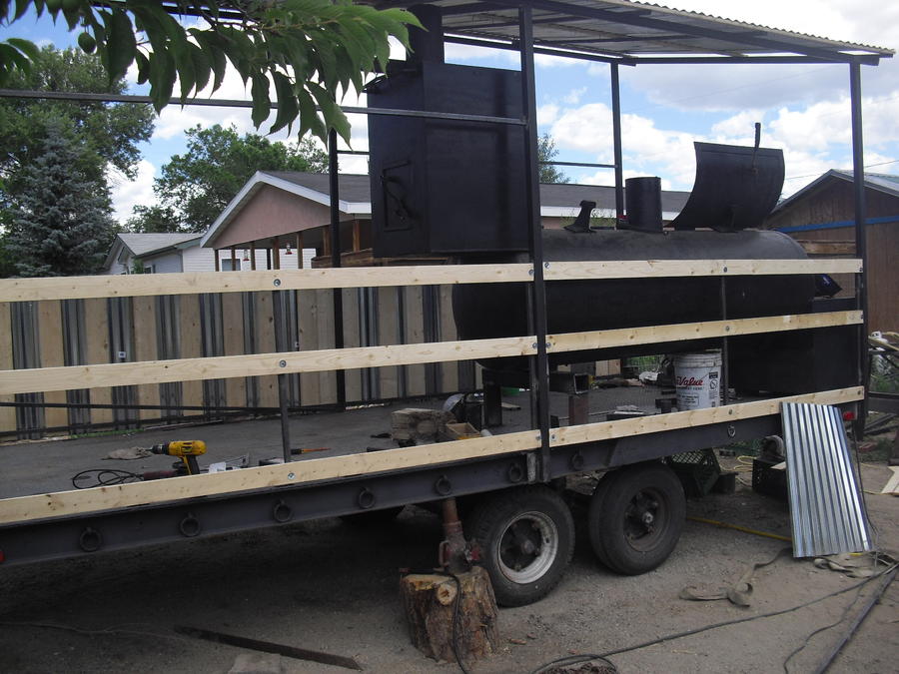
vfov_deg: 39.7
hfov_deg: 51.4
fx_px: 935
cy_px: 337
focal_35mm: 36
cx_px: 450
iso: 100
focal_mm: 6.3
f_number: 7.8
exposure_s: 1/125
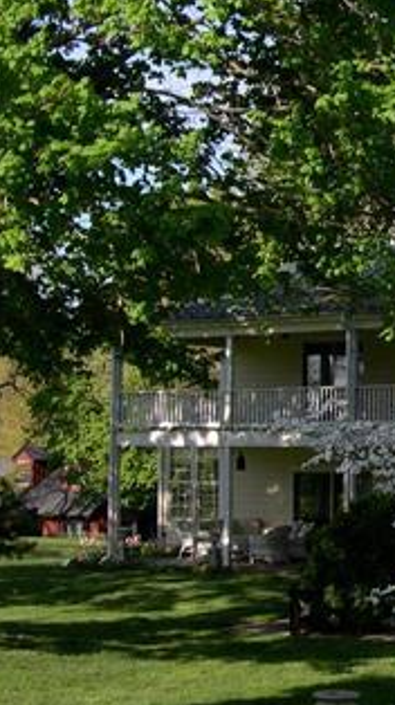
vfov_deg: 22.5
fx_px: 1774
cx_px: 696
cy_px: 344
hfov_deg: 11.8
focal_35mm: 95
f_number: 7.6
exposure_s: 1/110
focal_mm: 8
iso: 100
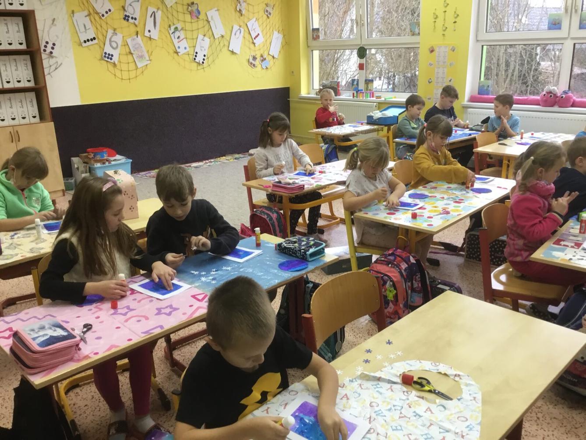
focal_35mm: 31
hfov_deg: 58.3
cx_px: 293
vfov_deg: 45.5
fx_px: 525
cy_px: 220
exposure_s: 1/33
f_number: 2.4
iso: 64
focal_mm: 3.3
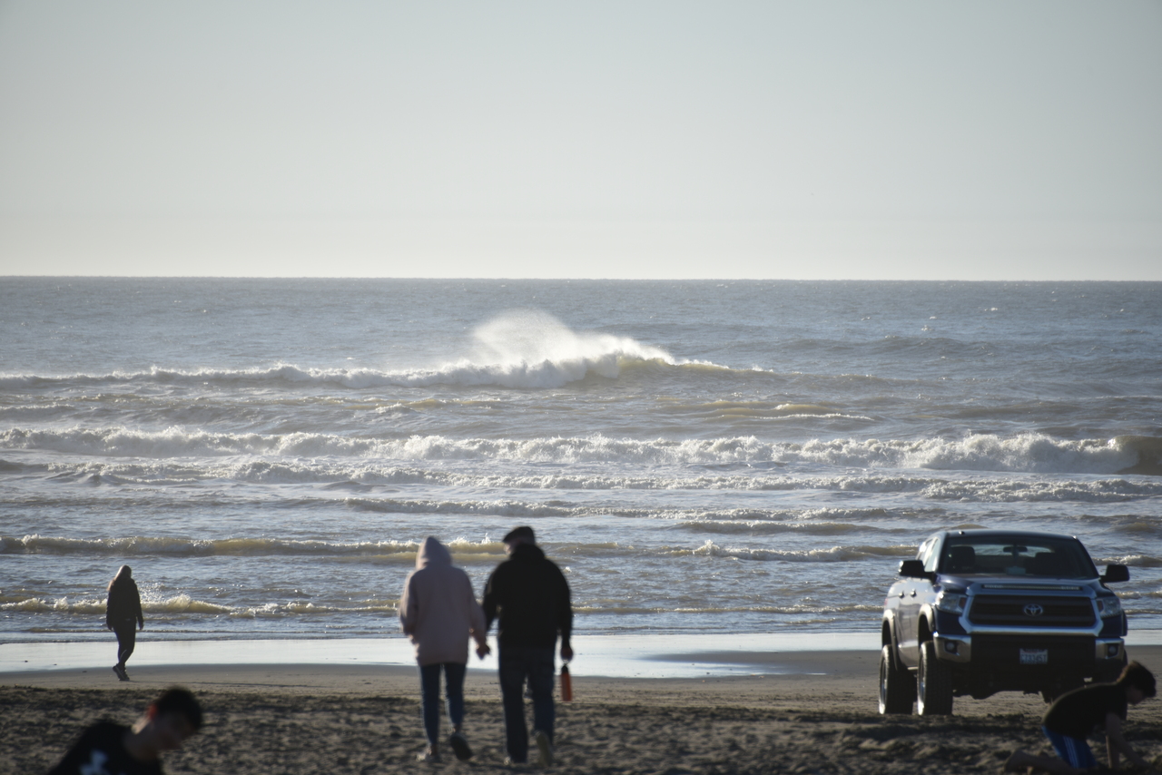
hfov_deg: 6.9
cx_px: 581
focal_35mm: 300
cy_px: 388
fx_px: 9685
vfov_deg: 4.6
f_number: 6.3
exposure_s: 1/640
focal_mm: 300
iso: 100
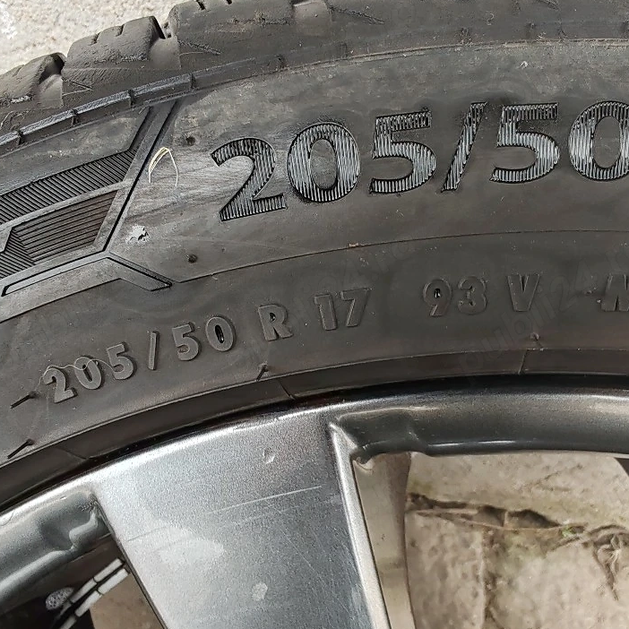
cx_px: 379
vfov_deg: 48.4
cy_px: 311
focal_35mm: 34
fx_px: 699
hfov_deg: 48.1
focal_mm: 1.96
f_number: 2.2
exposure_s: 1/50
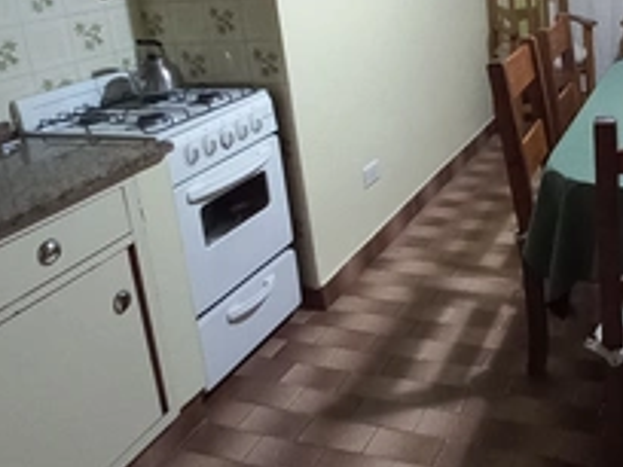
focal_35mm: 28
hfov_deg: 58.0
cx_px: 510
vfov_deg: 46.3
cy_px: 73
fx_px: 504
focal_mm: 1.42
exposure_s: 1/14.3
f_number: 2.2
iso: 320
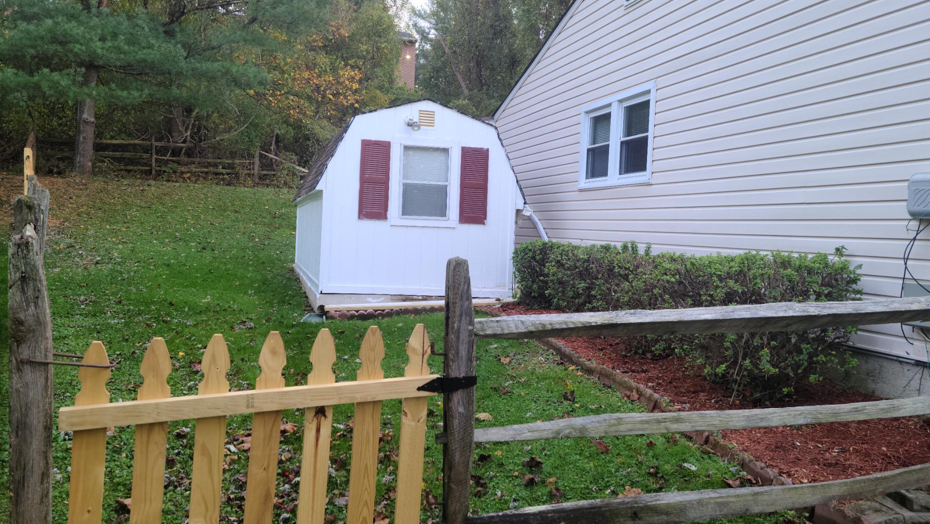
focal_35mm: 31
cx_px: 472
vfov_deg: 37.8
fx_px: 765
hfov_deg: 62.6
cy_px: 243
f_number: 2
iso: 50
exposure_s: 1/59
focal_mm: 5.9
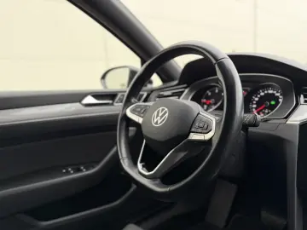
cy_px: 115
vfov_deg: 56.8
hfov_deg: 71.6
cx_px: 154
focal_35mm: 24
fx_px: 213
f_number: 1.78
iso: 250
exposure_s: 1/60
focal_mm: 6.76
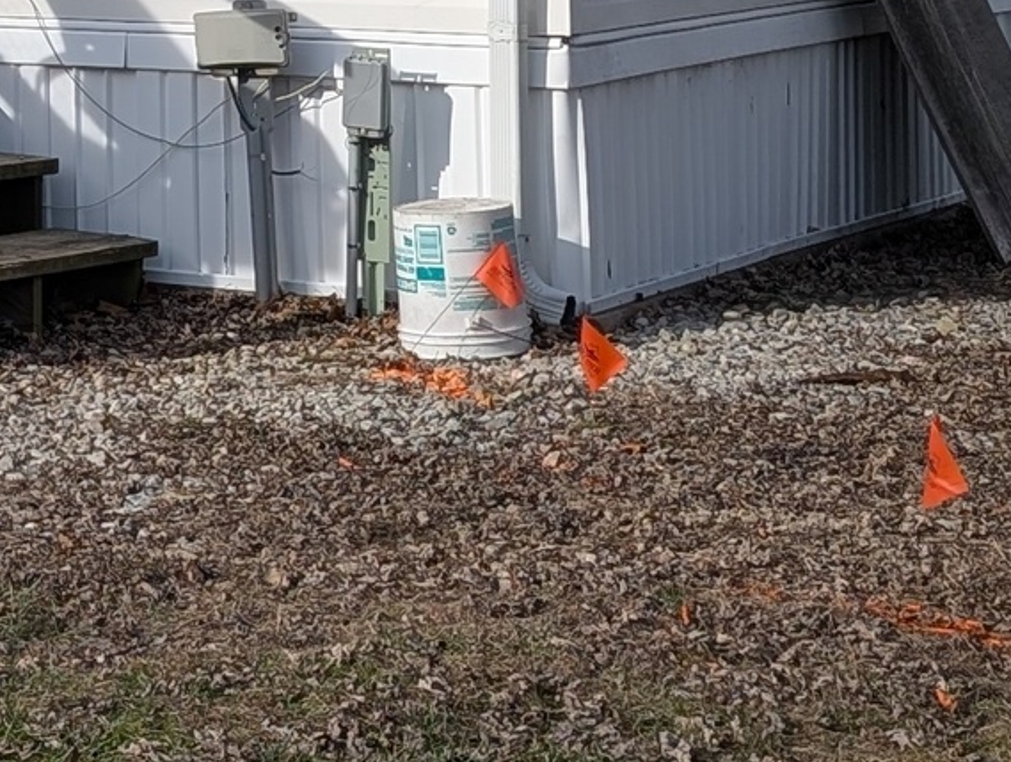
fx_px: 3775
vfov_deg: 11.1
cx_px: -531
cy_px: -361
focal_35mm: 129
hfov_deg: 14.2
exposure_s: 1/1381
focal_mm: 6.9
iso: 25
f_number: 1.68
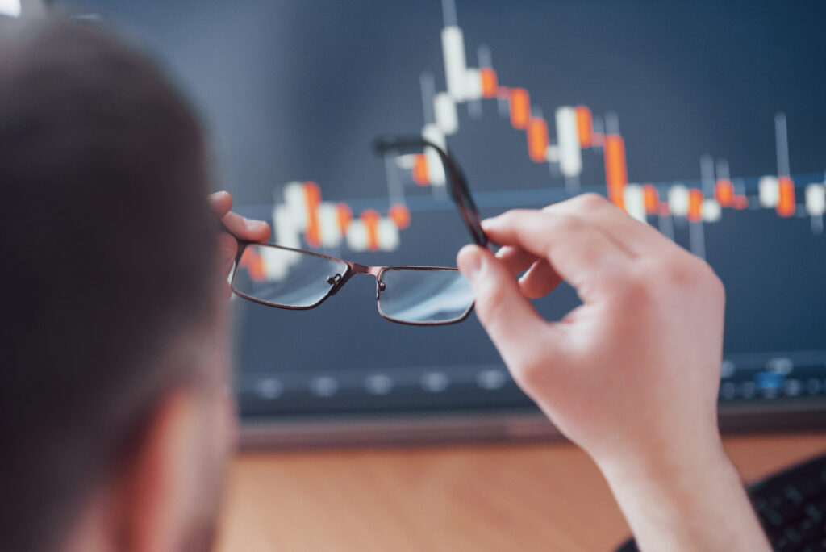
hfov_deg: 23.9
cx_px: 413
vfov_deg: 16.1
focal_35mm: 85
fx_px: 1951
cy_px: 276
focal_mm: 85
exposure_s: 1/160
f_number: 2
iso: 800
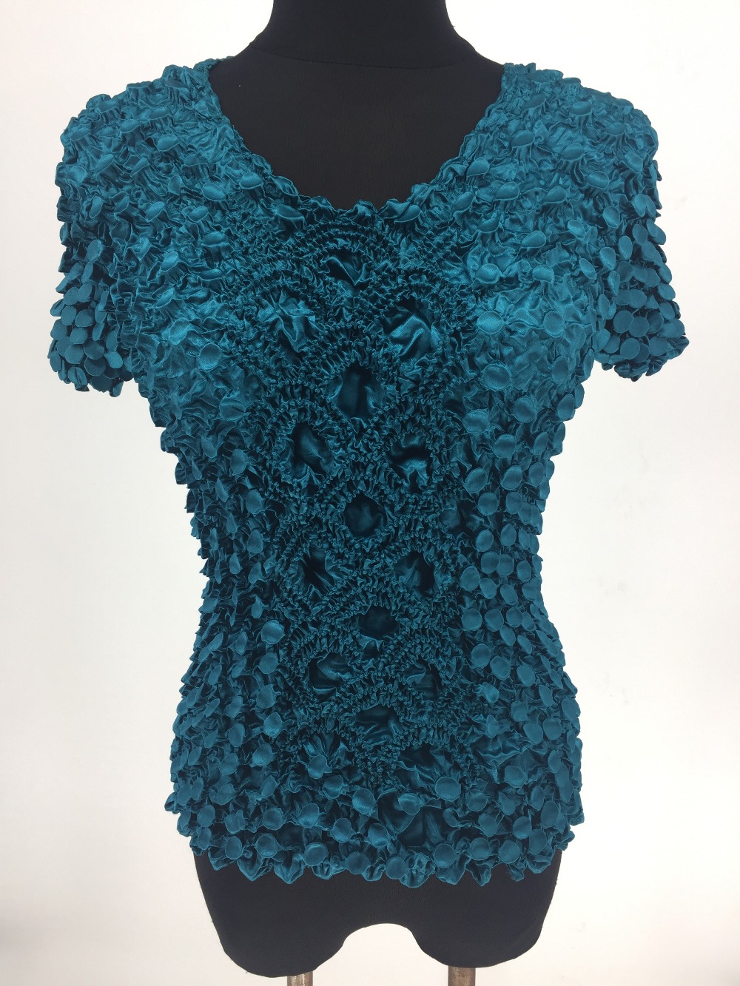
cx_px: 370
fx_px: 826
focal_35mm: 29
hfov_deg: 48.2
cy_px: 493
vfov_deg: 61.7
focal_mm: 4.15
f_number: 2.2
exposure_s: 1/100
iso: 40
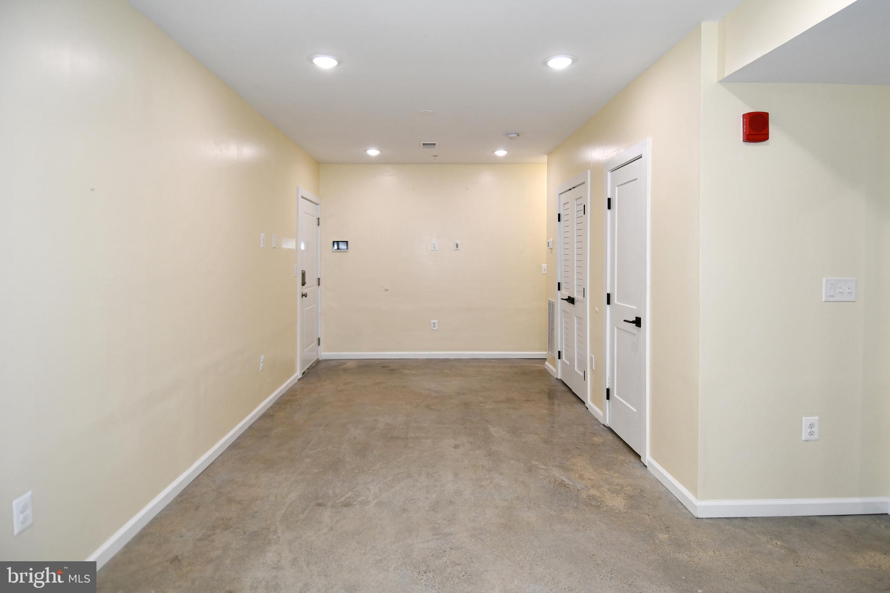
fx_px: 445
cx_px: 445
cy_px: 296
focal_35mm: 18
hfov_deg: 90.0
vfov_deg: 67.4
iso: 220
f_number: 4
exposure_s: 1/60
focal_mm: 12
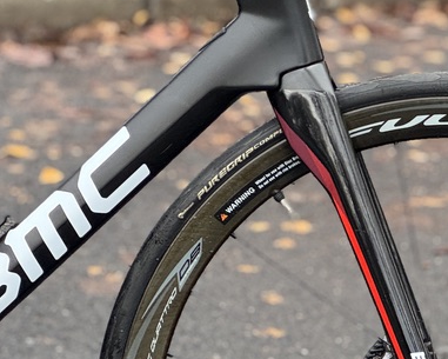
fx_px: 2679
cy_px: 131
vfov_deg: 7.7
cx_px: 423
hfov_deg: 9.5
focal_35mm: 202
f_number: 2.8
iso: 200
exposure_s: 1/62
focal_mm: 9
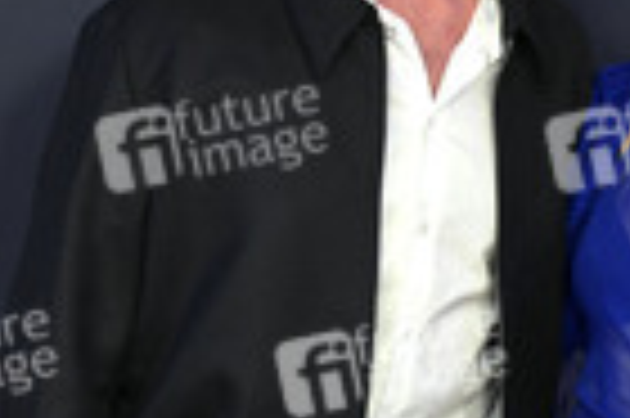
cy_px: 252
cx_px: 722
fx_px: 3933
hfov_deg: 9.1
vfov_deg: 6.1
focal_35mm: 225
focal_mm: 70
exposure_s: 1/200
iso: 1600
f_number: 5.6
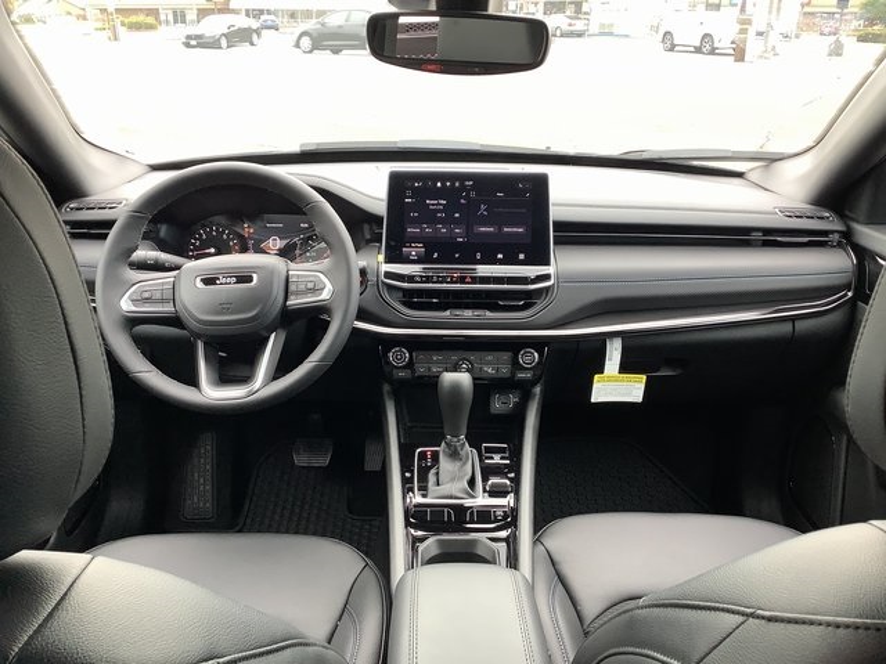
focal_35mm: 31
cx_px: 443
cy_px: 332
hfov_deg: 58.4
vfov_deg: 45.4
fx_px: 793
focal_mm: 3.3
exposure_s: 1/120
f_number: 2.4
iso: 80
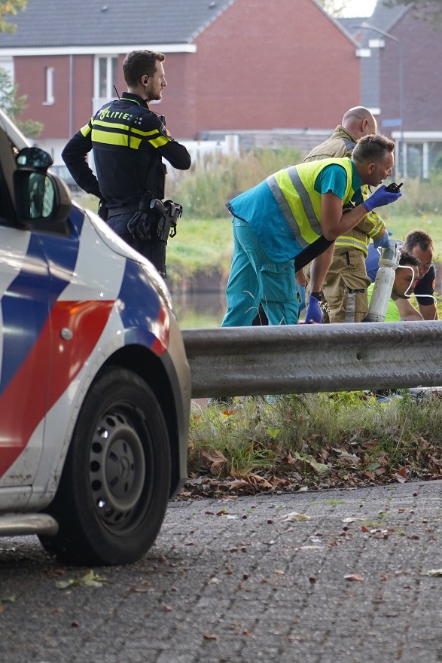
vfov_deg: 9.0
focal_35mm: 229
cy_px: 277
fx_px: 4215
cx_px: 477
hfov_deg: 6.0
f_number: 4
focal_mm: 105
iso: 800
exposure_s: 1/160
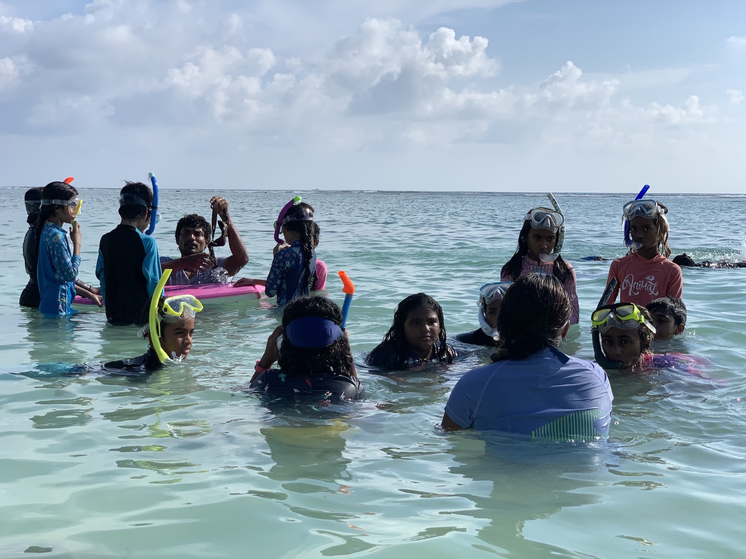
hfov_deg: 36.8
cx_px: 373
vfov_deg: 28.0
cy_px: 280
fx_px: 1121
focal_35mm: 52
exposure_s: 1/1229
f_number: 2.4
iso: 16
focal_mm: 6
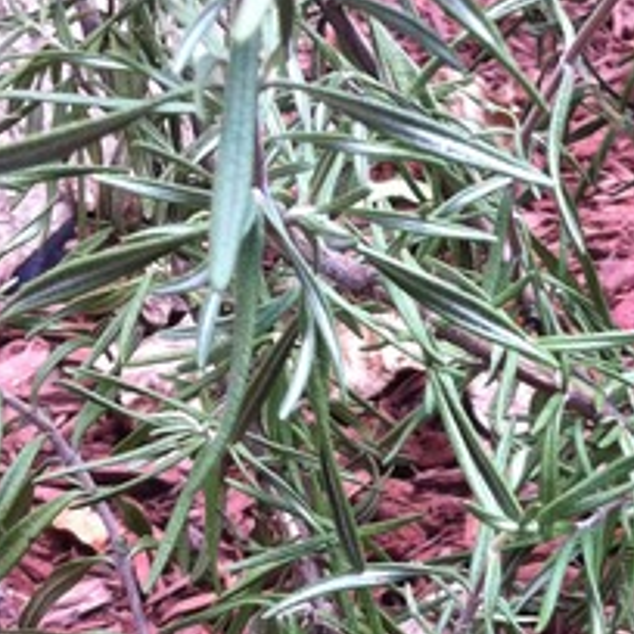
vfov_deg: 14.0
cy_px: 758
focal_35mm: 121
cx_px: 830
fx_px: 2507
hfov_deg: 13.8
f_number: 2.8
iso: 100
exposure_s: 1/120
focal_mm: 3.85
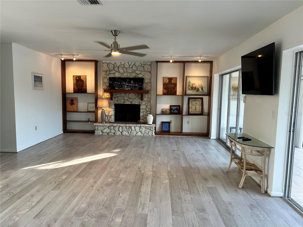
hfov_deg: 67.3
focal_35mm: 26
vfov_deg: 53.1
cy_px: 114
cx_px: 152
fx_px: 228
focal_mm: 5.7
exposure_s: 1/120
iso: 64
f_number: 1.5
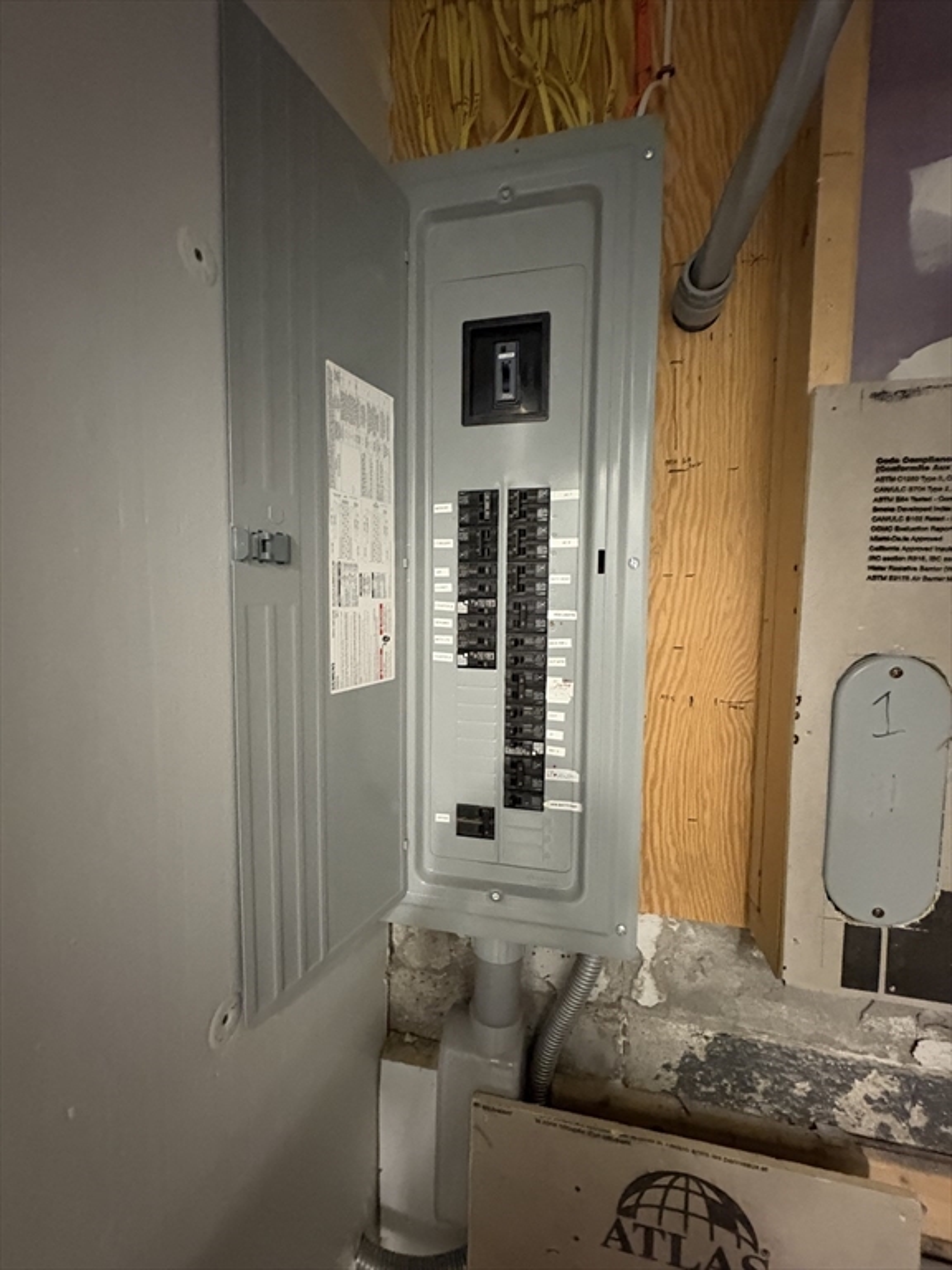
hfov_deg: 85.7
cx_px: 476
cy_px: 635
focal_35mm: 14
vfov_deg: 102.1
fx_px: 513
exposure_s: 1/30
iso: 1250
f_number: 2.2
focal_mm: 2.22
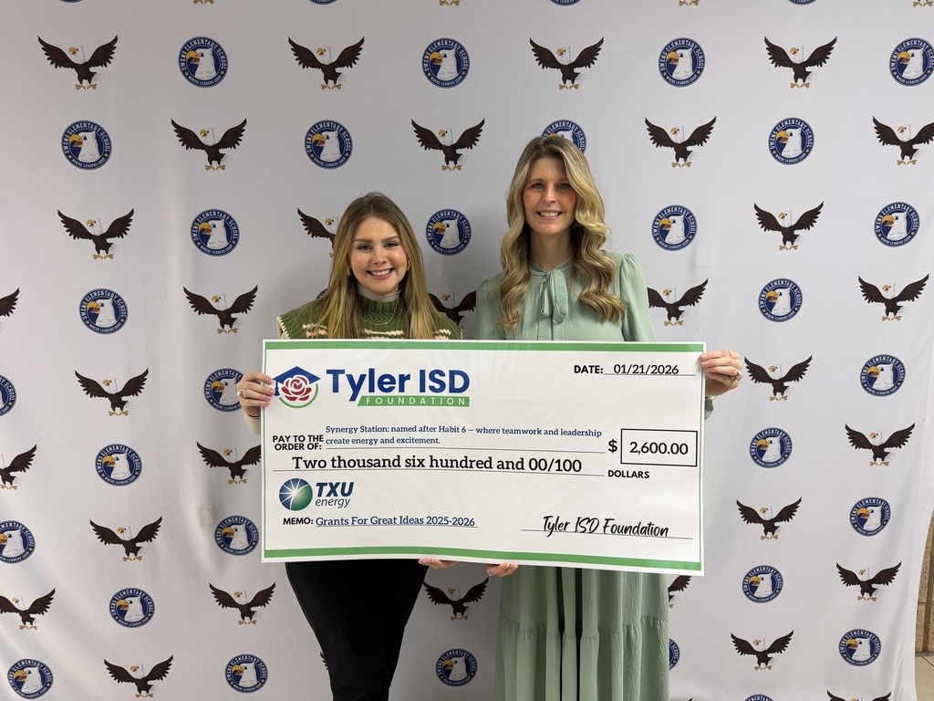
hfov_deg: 71.6
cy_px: 350
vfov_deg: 56.8
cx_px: 467
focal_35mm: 24
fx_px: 648
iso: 125
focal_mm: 6.76
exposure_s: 1/60
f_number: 1.78
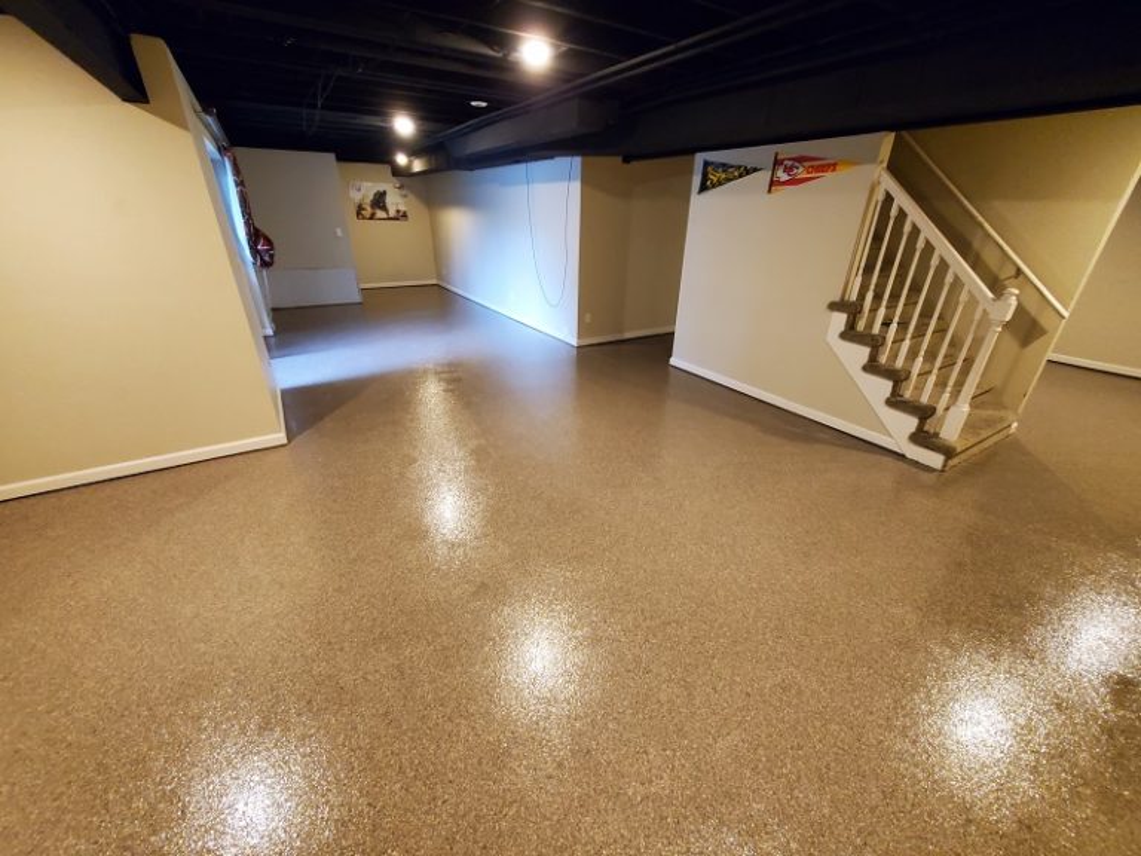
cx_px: 570
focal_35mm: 13
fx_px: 429
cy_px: 428
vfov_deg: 89.9
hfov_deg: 106.2
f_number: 2.2
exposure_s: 1/29
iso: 1000
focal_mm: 1.8
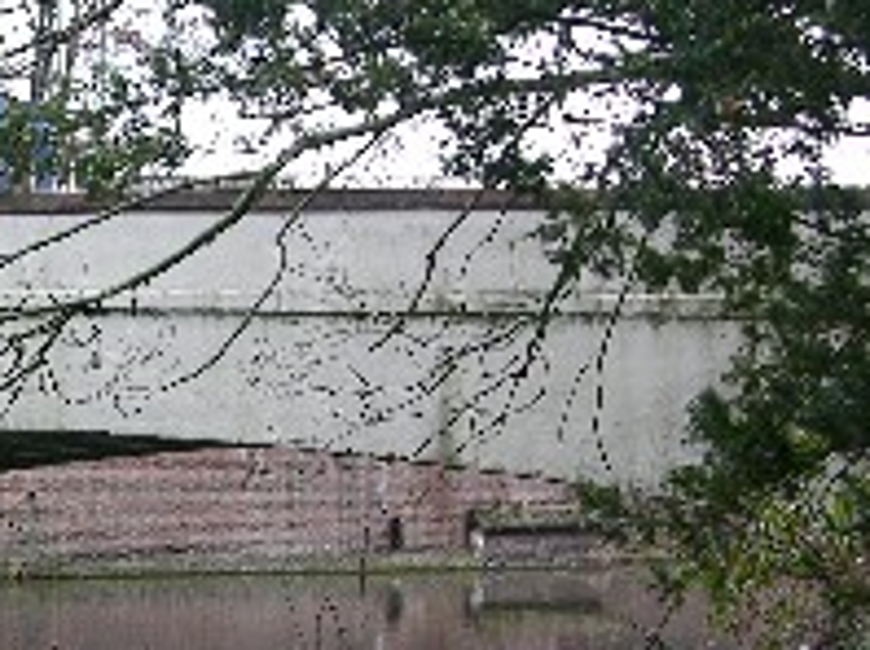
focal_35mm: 104
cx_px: -165
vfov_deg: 14.1
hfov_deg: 18.0
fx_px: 2611
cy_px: 501
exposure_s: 1/23.8
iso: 50
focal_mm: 8.9
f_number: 3.2
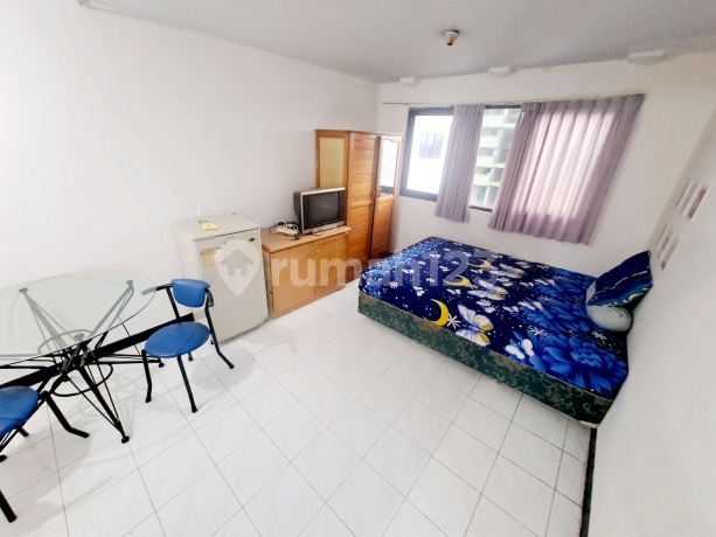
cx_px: 358
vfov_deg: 89.9
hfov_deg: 106.2
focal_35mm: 13
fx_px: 269
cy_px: 268
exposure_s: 1/20
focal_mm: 1.42
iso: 500
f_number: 2.2
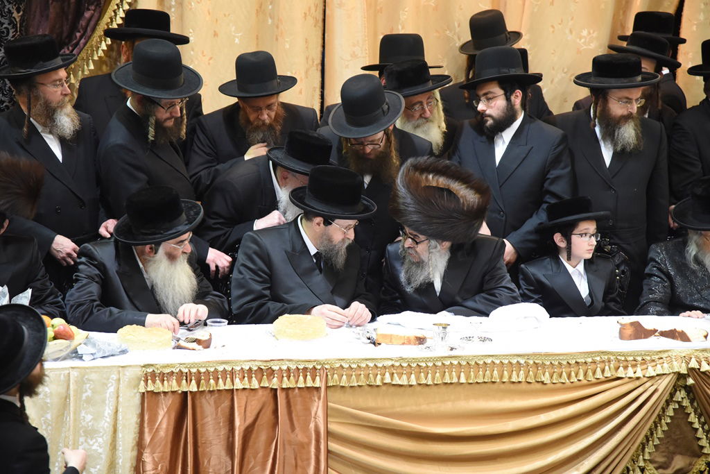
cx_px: 355
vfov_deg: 11.4
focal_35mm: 120
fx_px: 2367
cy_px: 237
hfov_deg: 17.1
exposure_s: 1/100
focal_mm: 120
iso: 3200
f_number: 4.5
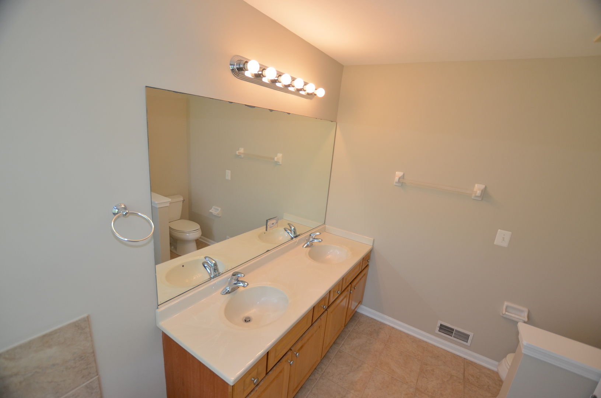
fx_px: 250
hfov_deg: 100.5
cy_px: 199
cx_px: 300
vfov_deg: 77.1
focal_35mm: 15
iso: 320
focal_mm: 10
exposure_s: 1/60
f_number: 4
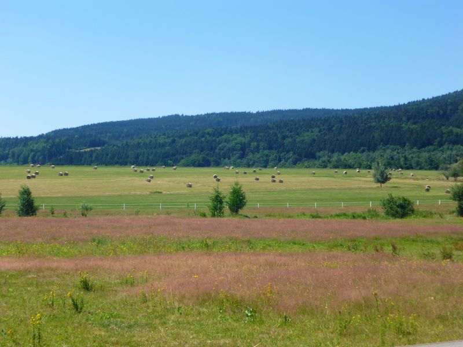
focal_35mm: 71
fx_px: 950
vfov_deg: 20.7
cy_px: 174
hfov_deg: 27.4
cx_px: 232
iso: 100
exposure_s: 1/320
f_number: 5.4
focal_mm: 12.6
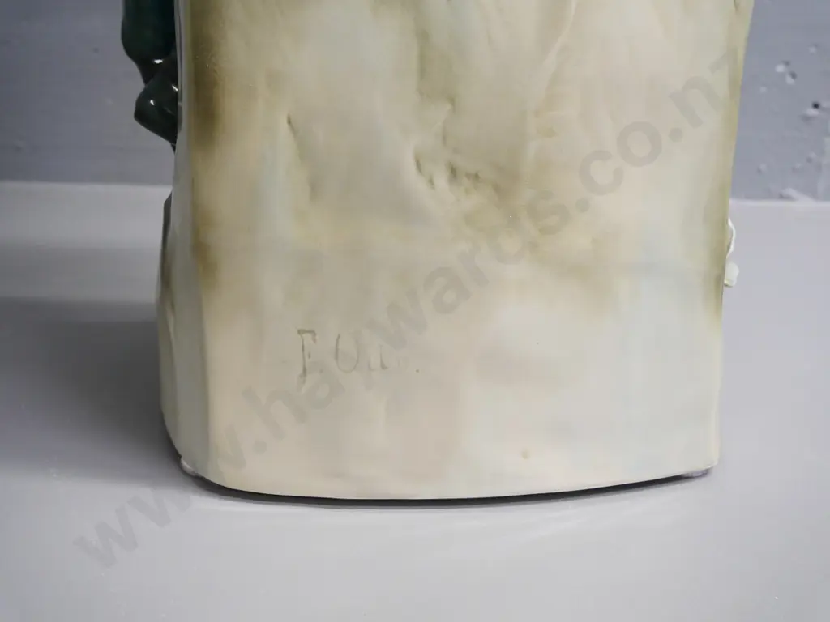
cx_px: 415
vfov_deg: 41.8
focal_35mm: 34
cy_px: 311
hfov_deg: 54.0
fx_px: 815
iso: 1600
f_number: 5
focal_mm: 17
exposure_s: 1/50
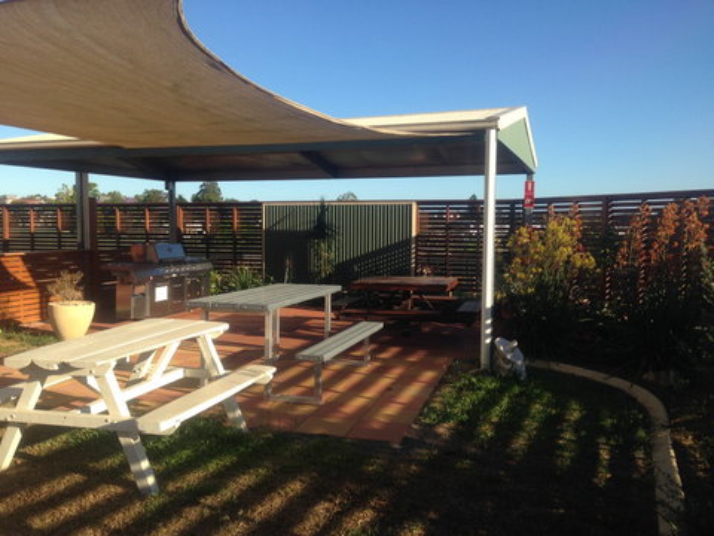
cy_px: 268
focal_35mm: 33
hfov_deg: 55.4
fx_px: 681
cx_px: 357
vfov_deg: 42.9
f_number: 2.4
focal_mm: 4.12
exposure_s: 1/889
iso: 50
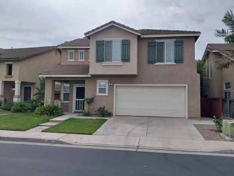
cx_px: 124
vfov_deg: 46.8
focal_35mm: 30
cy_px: 85
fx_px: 203
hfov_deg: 59.9
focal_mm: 4
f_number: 1.8
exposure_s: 1/342
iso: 20
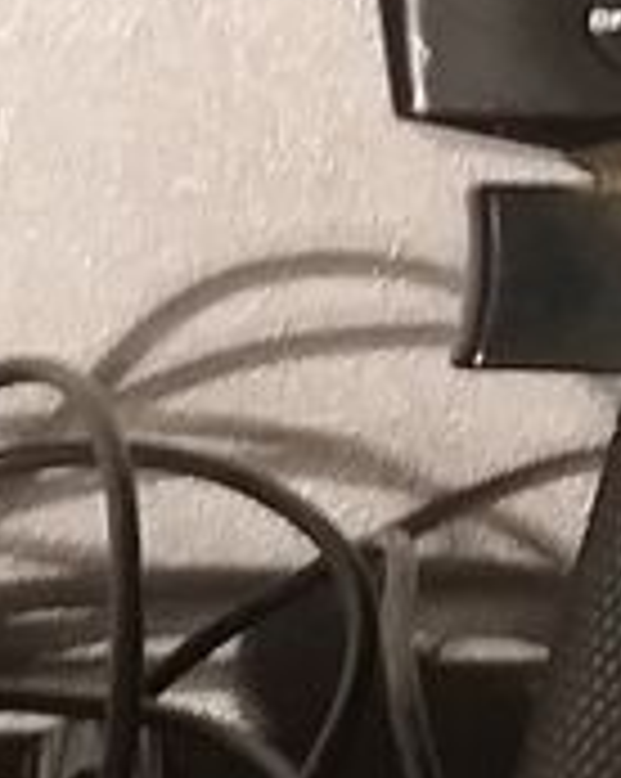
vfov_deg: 11.0
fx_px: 4028
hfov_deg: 8.8
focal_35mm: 175
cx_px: 500
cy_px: 175
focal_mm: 3.3
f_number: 2.2
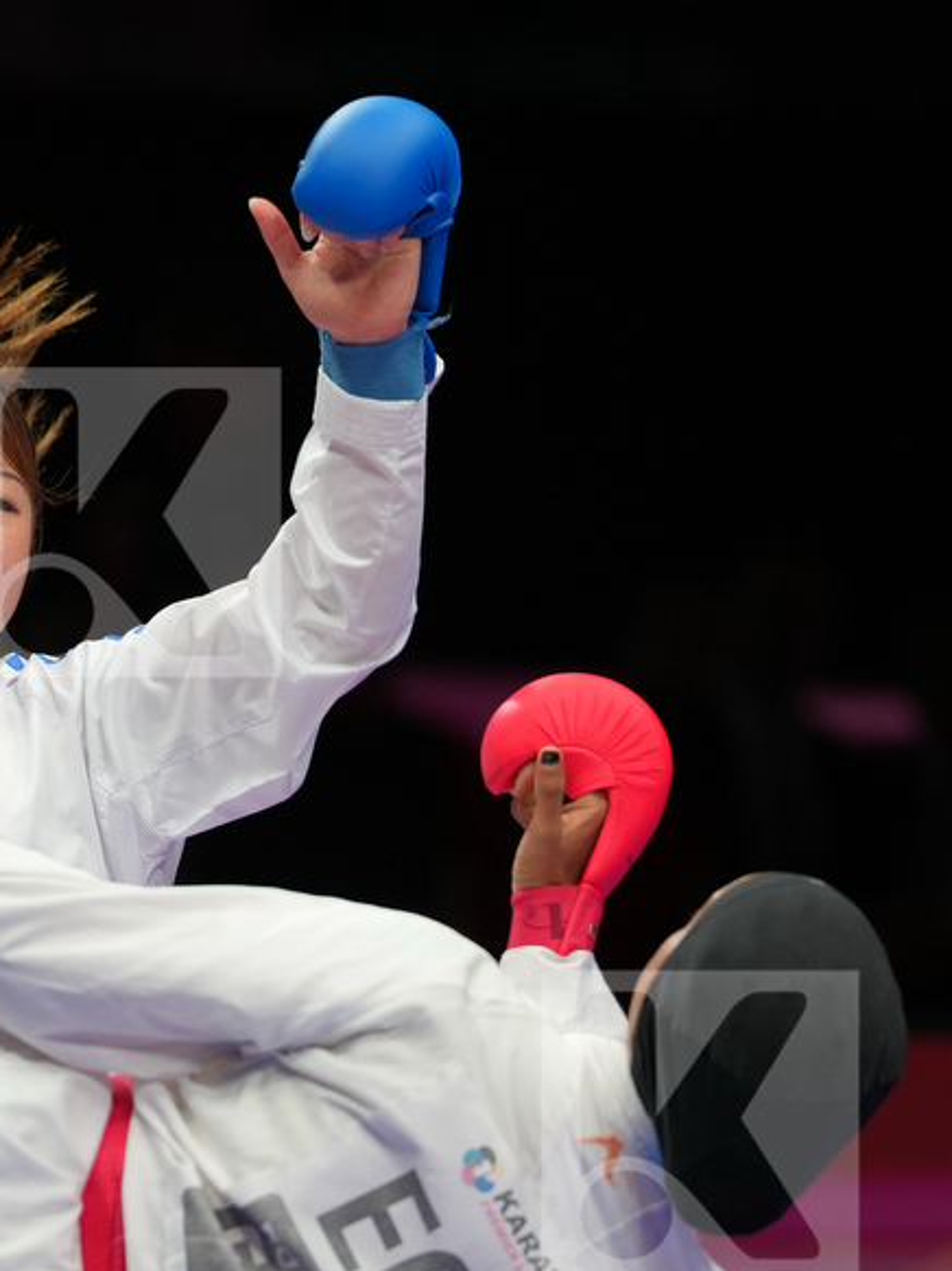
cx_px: 122
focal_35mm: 529
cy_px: 1127
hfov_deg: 2.8
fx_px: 19412
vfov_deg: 3.7
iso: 400
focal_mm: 200
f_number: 2.8
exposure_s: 1/1000
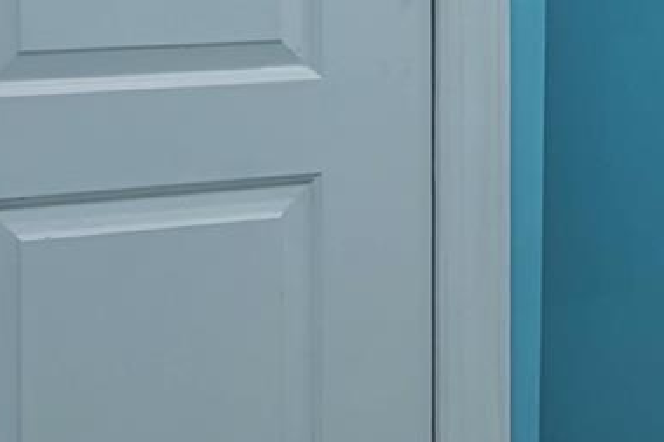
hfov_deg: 21.9
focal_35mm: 86
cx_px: 791
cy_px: -190
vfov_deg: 14.9
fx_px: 1586
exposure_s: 1/60
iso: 500
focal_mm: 16
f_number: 9
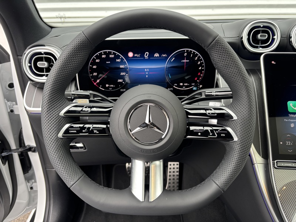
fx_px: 222
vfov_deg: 53.1
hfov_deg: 67.3
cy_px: 111
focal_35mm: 26
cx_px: 148
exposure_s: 1/101
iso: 125
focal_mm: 5.96
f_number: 1.6
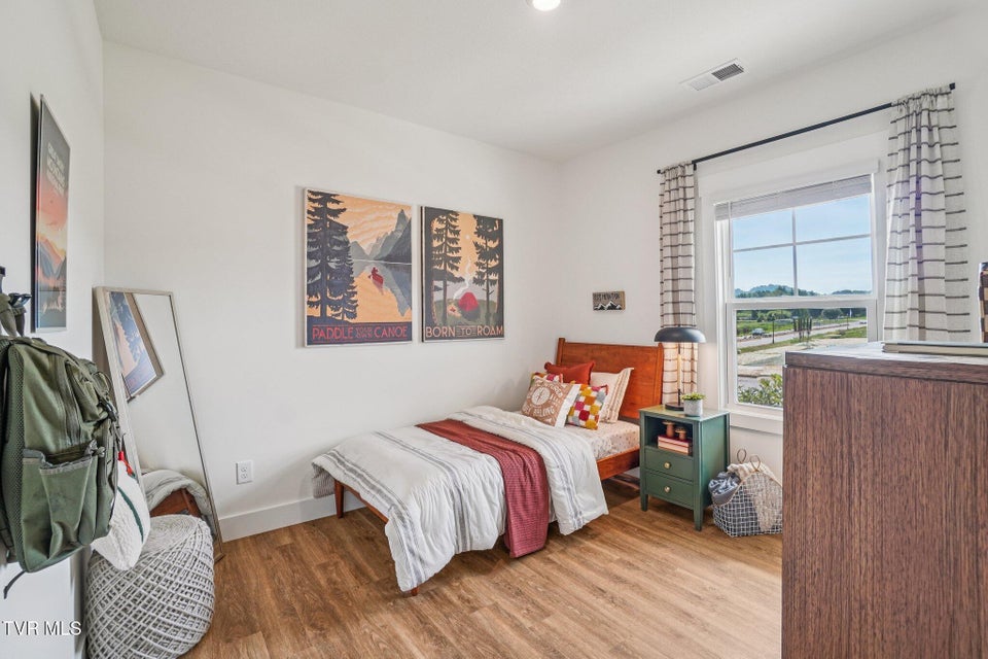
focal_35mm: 15
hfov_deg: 100.4
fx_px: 412
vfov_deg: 77.3
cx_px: 494
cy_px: 330
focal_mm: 10
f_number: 8
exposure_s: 1/30
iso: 250
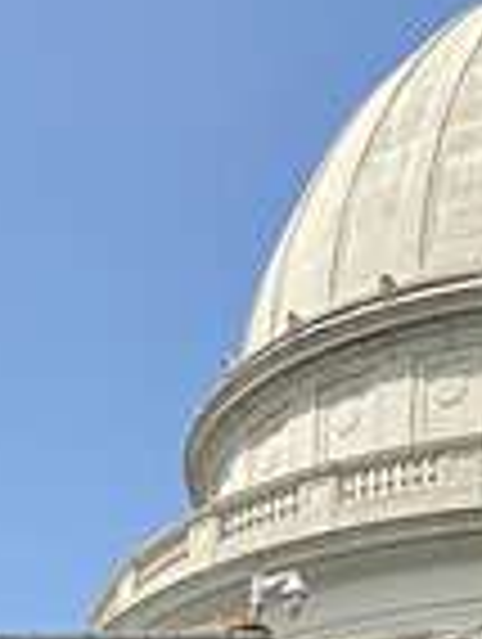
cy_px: 1278
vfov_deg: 6.6
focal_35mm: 292
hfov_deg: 5.0
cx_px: 1099
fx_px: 5405
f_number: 2
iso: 20
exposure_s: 1/2398
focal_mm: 6
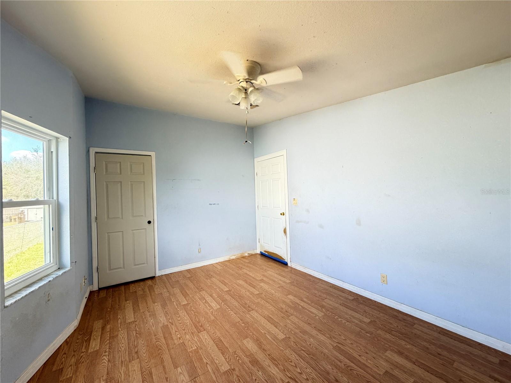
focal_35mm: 14
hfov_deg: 102.1
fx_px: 207
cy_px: 192
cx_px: 256
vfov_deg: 85.7
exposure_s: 1/121
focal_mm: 2.22
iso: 250
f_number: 2.2
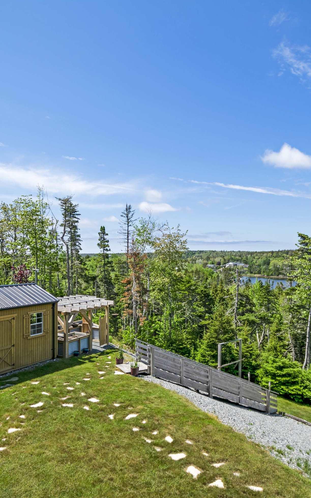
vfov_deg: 74.8
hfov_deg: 51.1
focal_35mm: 24
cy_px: 258
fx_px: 325
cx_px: 163
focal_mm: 10
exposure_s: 1/500
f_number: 6.3
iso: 100
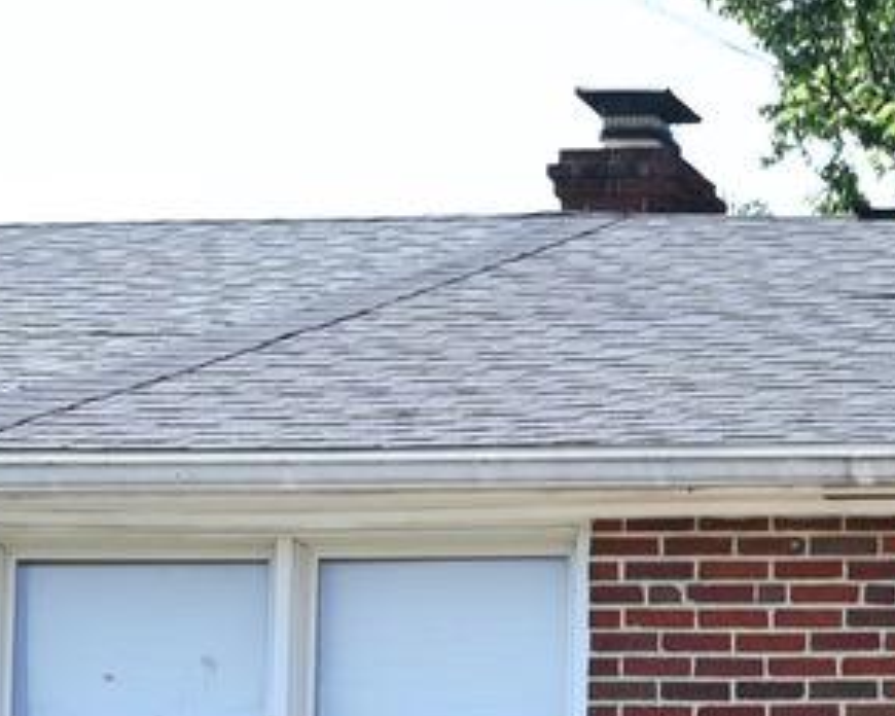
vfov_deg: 7.3
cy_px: 1731
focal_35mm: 199
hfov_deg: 7.8
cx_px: 3065
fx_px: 5271
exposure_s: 1/125
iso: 100
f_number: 7.1
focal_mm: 30
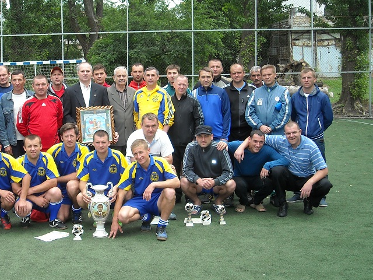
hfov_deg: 33.5
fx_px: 603
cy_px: 137
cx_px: 85
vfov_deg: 26.1
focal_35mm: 56
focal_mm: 5.7
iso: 64
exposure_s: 1/250
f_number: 2.8
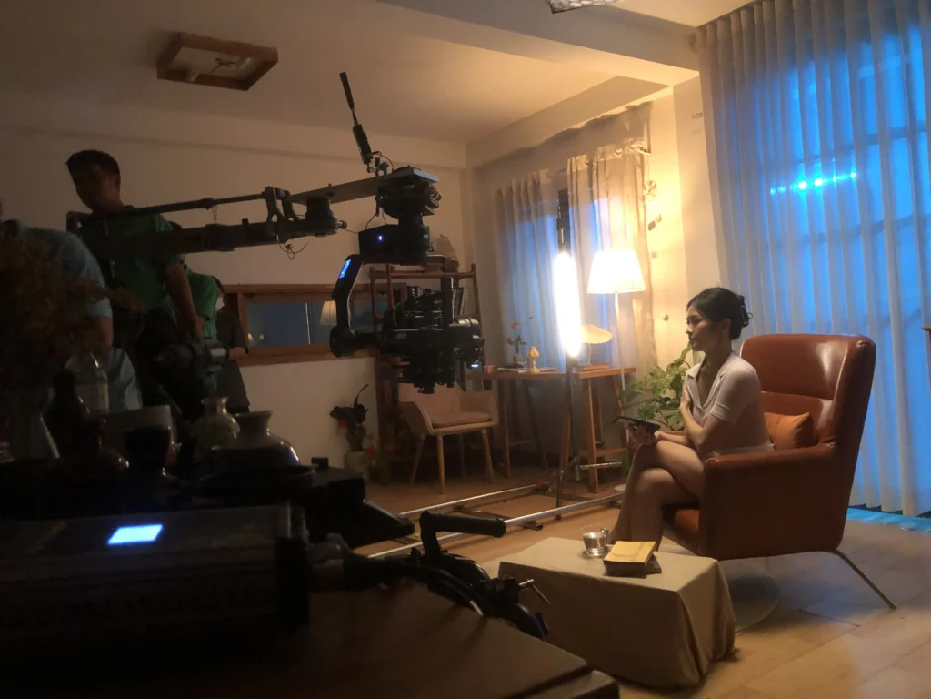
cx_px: 466
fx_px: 753
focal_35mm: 28
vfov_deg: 49.7
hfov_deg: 63.4
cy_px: 350
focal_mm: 4
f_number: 1.8
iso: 100
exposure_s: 1/4
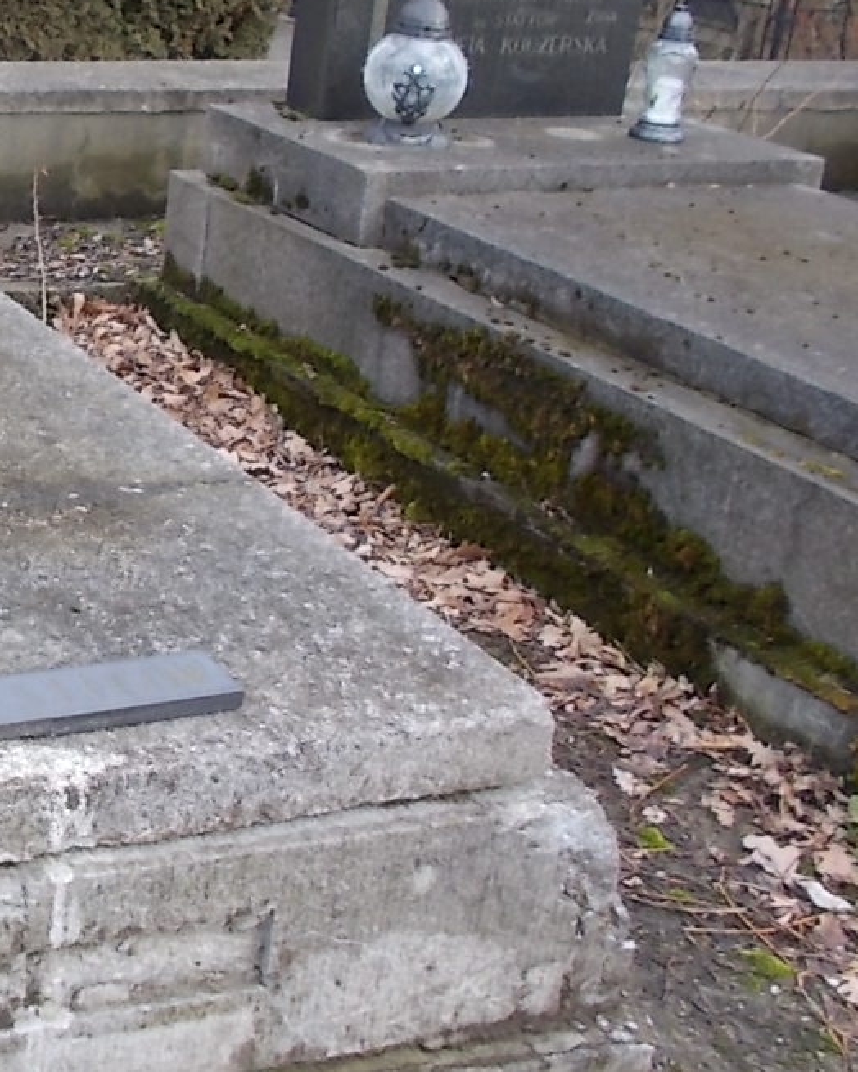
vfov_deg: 30.3
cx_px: -190
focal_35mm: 62
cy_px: 355
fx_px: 1968
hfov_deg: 22.5
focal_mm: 4.6
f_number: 3.2
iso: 80
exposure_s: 1/100
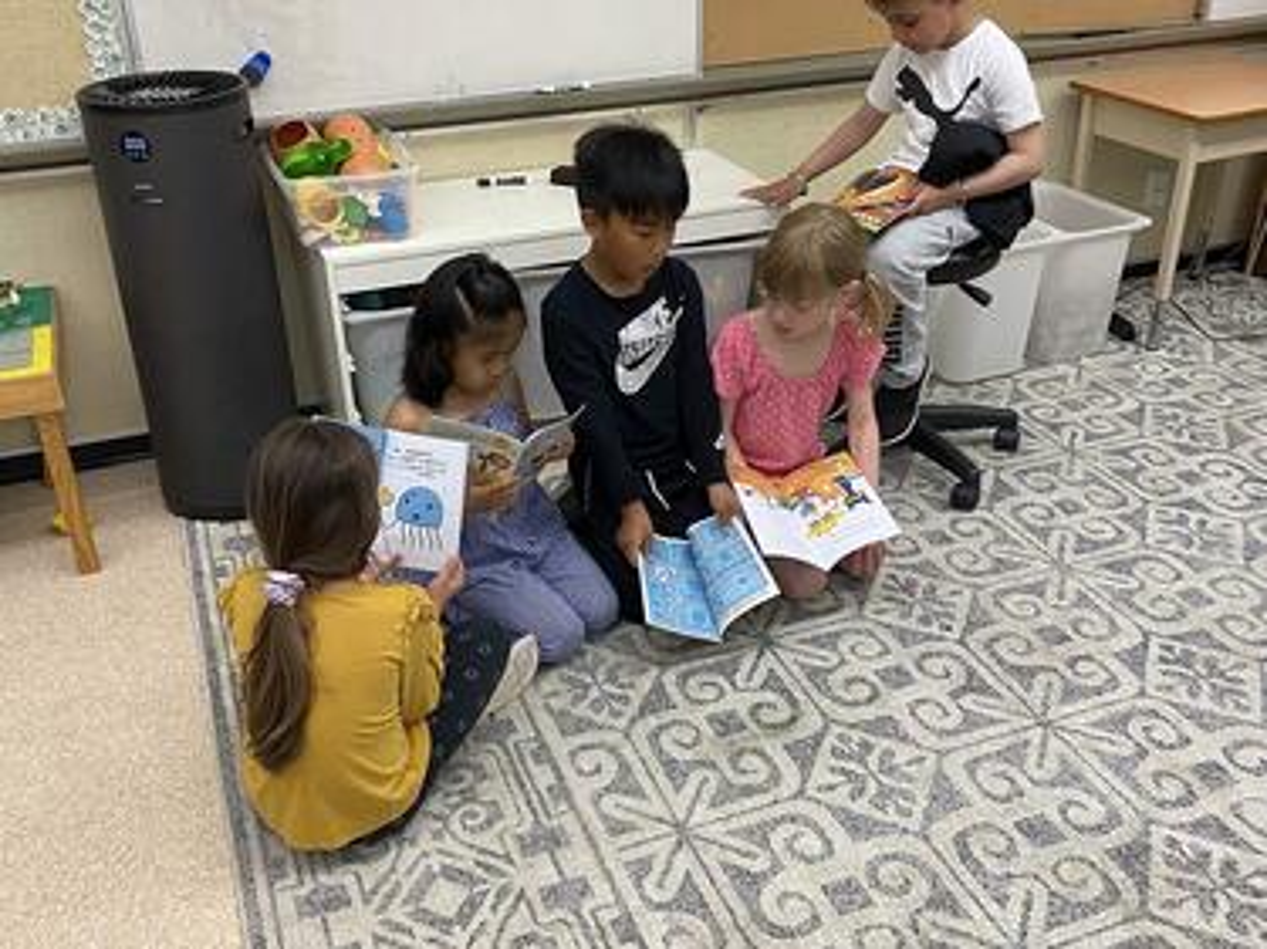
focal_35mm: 26
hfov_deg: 67.3
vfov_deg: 53.0
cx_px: 634
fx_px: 951
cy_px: 474
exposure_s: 1/60
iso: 125
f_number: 1.8
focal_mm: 4.25
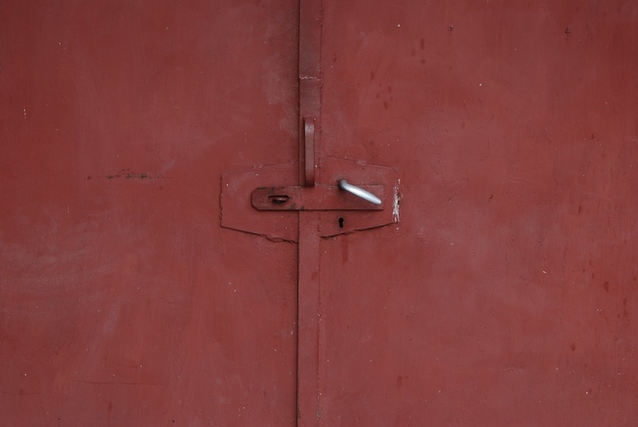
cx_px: 319
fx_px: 1863
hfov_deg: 19.4
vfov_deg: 13.1
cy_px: 214
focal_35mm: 105
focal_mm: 70
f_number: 4.5
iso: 100
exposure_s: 1/80
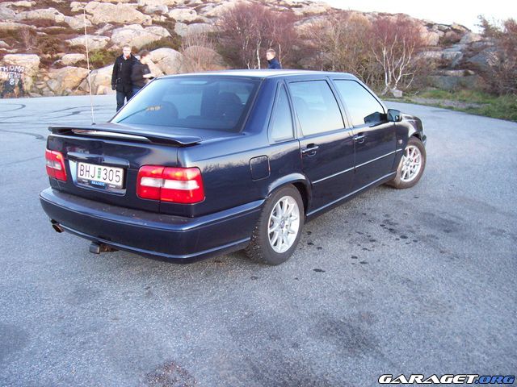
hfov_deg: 54.0
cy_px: 194
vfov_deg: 41.8
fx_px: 508
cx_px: 258
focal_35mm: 34
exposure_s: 1/32
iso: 145
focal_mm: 5.6
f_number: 2.7
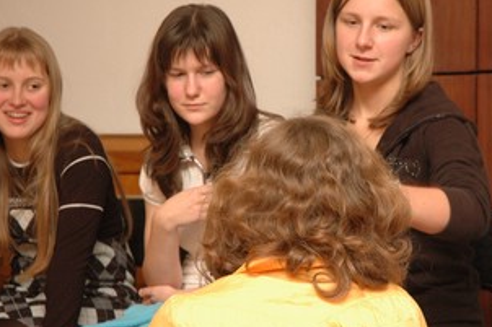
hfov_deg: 14.8
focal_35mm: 139
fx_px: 1899
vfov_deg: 9.9
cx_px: 308
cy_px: 161
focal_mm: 70
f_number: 5.6
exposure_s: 1/45
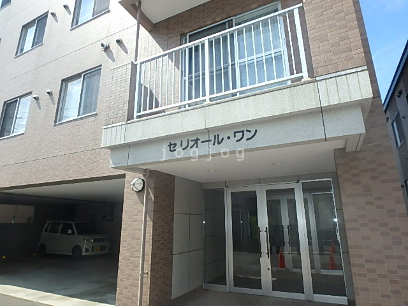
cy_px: 153
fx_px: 248
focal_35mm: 21
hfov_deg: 79.0
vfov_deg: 63.4
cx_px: 204
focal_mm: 3.7
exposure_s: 1/640
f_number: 3.5
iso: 125
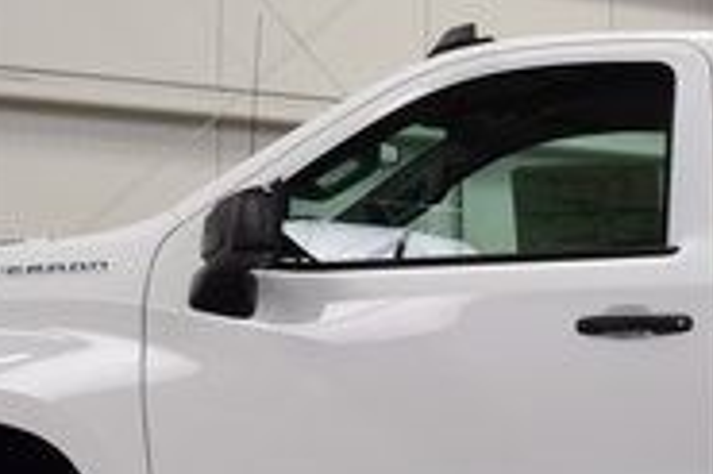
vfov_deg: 9.1
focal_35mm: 151
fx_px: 2983
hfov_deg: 13.4
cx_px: 779
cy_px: 418
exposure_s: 1/30
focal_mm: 29
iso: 400
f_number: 7.1
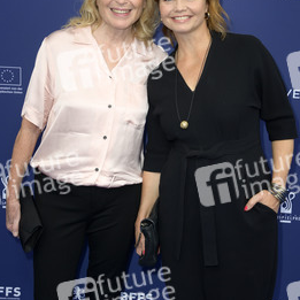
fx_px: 716
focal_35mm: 73
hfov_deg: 23.7
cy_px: 122
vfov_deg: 23.6
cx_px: 149
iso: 640
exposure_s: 1/250
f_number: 6.3
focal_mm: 56
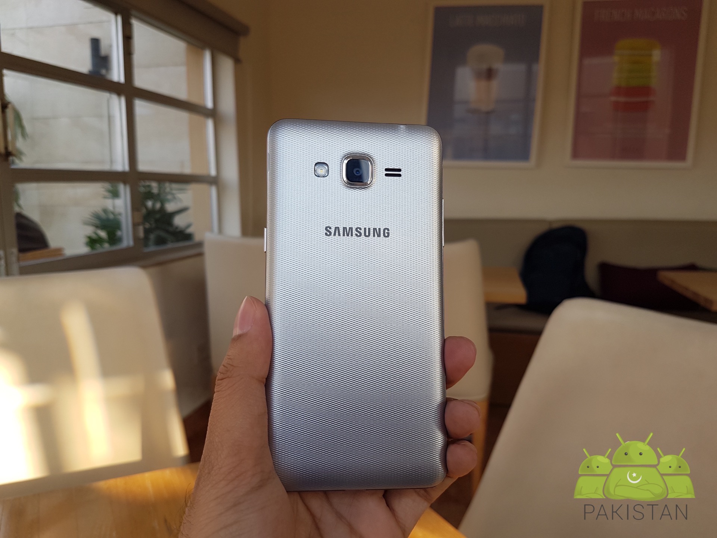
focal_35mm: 26
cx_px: 358
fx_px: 539
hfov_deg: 67.3
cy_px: 269
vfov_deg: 53.1
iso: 40
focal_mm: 4.2
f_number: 1.7
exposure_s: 1/303
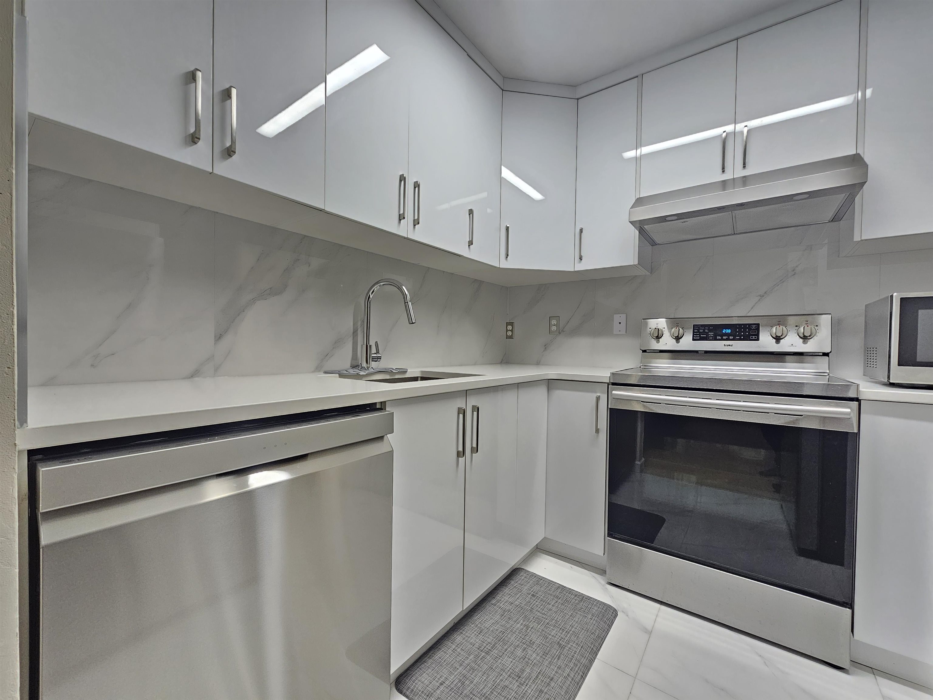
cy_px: 350
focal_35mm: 13
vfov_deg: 89.9
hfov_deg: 106.2
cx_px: 466
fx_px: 350
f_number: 2.2
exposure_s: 1/60
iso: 320
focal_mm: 2.2
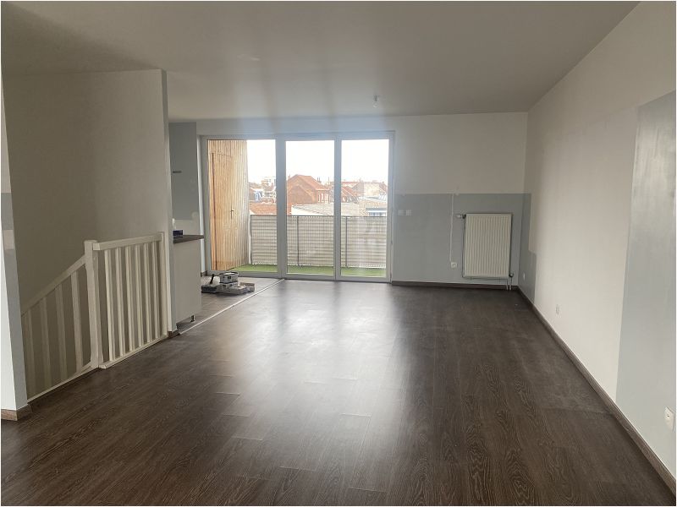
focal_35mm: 26
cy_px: 254
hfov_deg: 67.3
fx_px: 508
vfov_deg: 53.1
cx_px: 338
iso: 80
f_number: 1.8
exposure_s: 1/122
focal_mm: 4.25
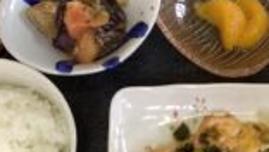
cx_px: 234
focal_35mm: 81
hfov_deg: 25.5
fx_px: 578
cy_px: 155
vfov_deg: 14.7
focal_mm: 3.3
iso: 320
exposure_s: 1/60
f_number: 2.4
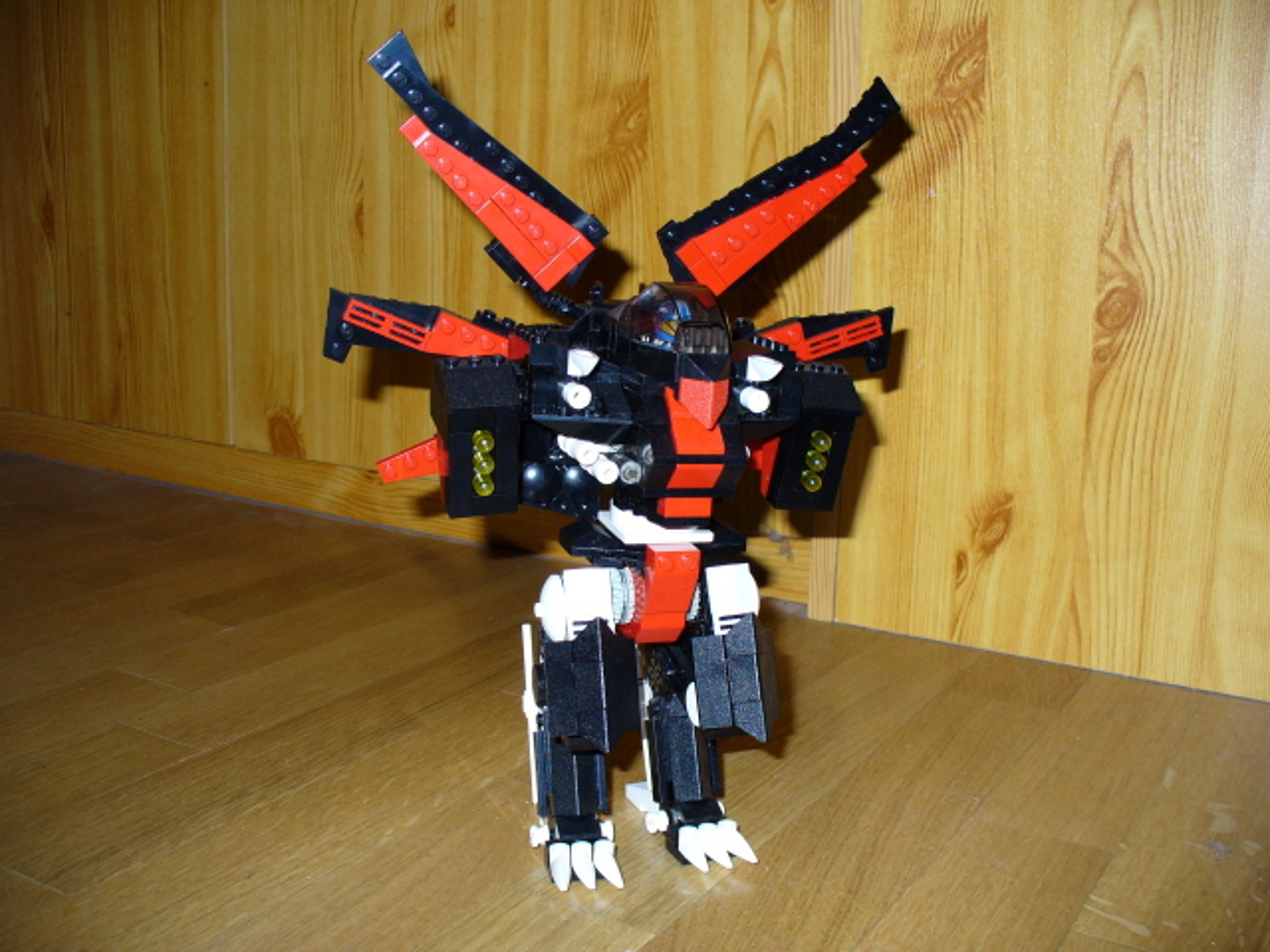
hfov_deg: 50.1
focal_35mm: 37
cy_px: 476
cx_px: 635
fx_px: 1357
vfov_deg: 38.7
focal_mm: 6.1
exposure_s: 1/60
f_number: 2.8
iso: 80
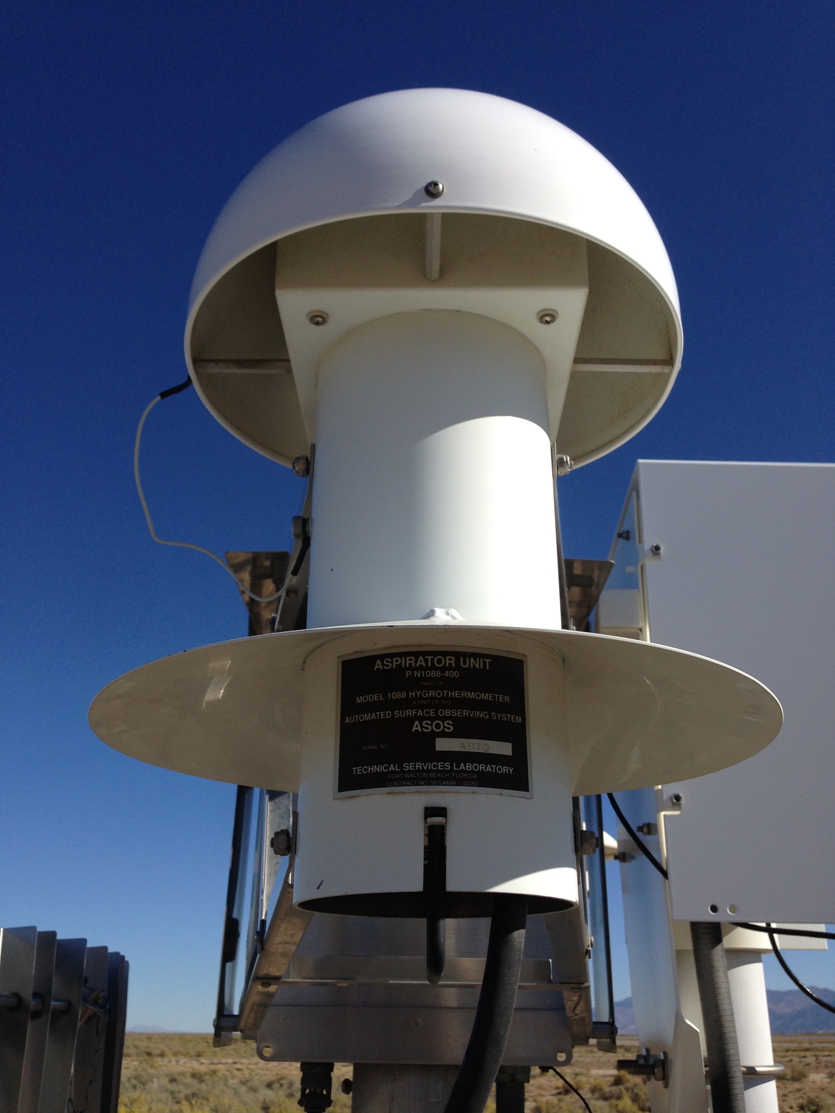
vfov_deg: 55.4
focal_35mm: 33
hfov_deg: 42.9
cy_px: 556
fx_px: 1061
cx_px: 418
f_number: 2.4
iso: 50
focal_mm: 4.13
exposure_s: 1/2169
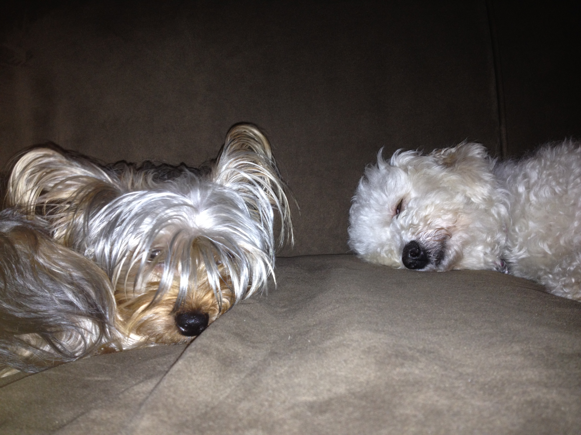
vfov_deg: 40.7
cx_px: 290
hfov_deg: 52.6
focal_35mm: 35
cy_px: 218
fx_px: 587
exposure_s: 1/16
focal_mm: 4.28
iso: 100
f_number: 2.4
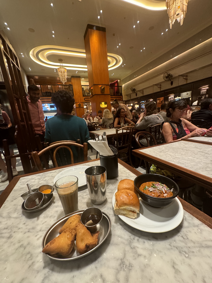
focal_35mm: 14
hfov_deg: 85.7
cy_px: 142
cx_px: 106
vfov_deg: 102.1
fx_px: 114
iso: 640
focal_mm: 2.22
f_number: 2.2
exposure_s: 1/50
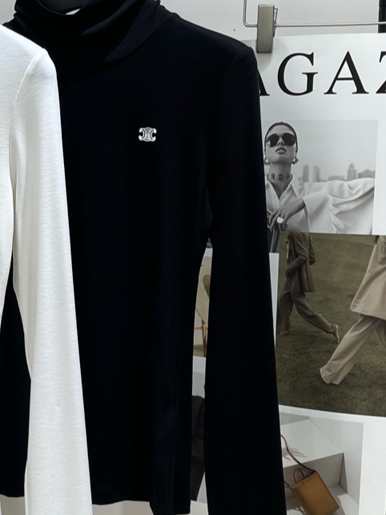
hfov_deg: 20.7
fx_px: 1026
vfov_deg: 28.2
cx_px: 11
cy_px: 277
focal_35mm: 69
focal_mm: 5.1
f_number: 1.6
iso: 32
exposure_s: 1/121
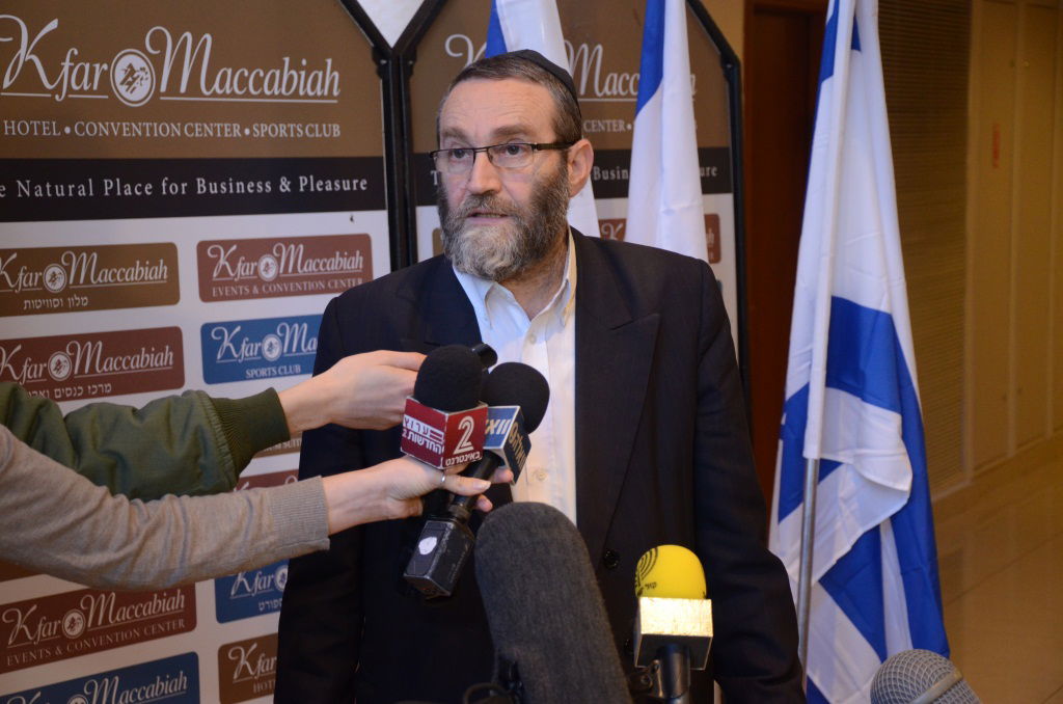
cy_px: 352
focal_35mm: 78
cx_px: 532
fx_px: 2298
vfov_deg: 17.4
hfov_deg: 26.0
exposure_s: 1/50
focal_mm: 52
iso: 1600
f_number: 6.3
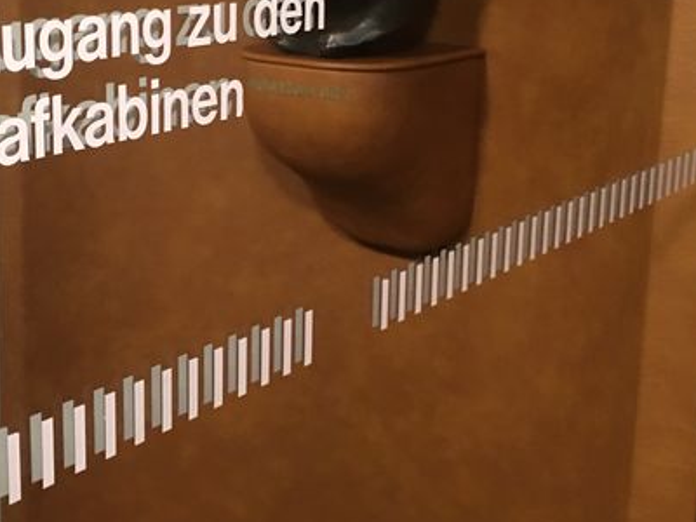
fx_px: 1166
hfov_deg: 32.7
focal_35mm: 58
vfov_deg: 25.1
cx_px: 191
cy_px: 164
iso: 100
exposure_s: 1/4
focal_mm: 4.15
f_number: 2.2
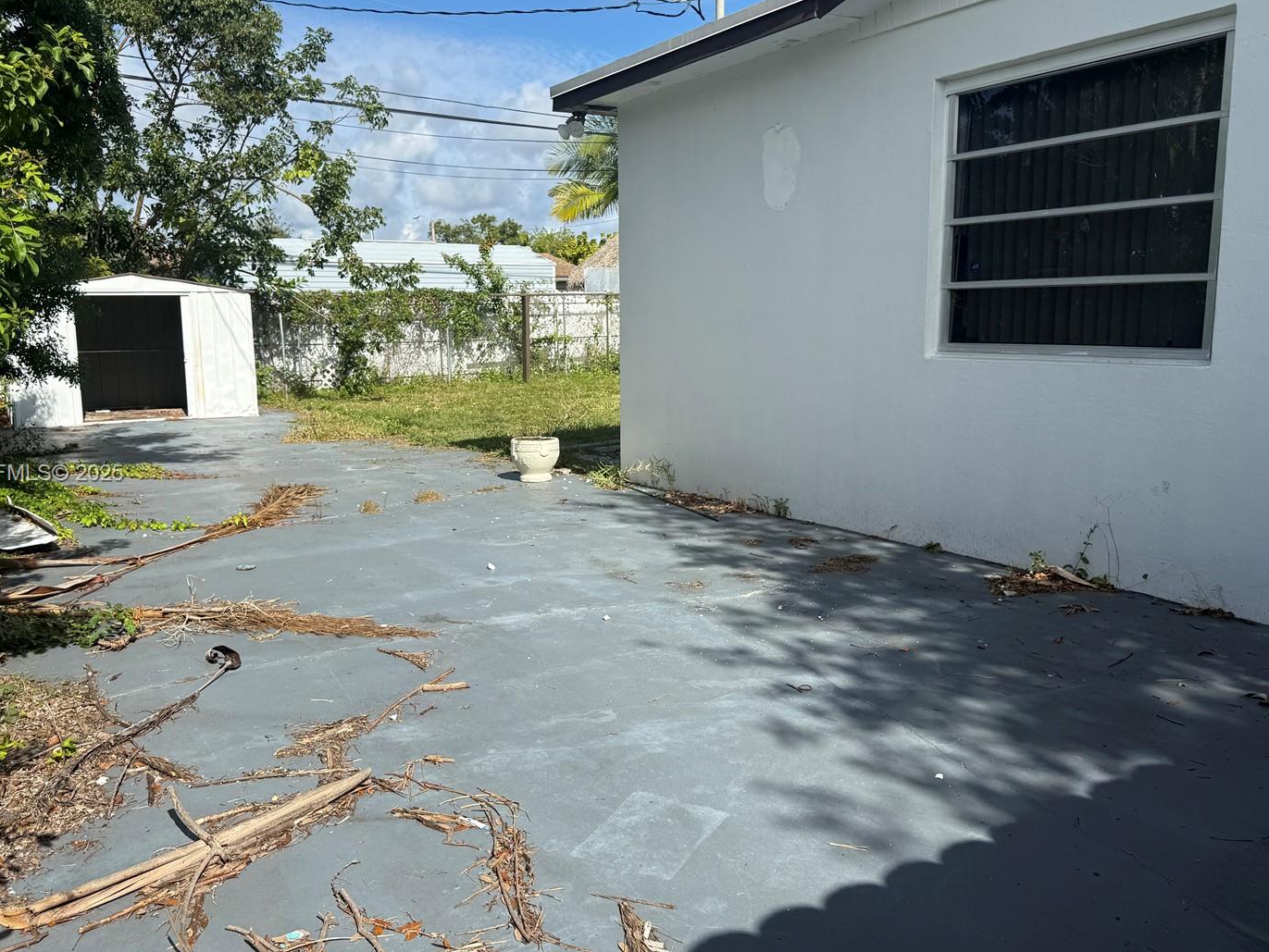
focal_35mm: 28
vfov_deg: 49.8
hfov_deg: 63.3
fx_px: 1027
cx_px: 576
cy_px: 475
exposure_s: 1/5714
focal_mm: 6.76
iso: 80
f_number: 1.78
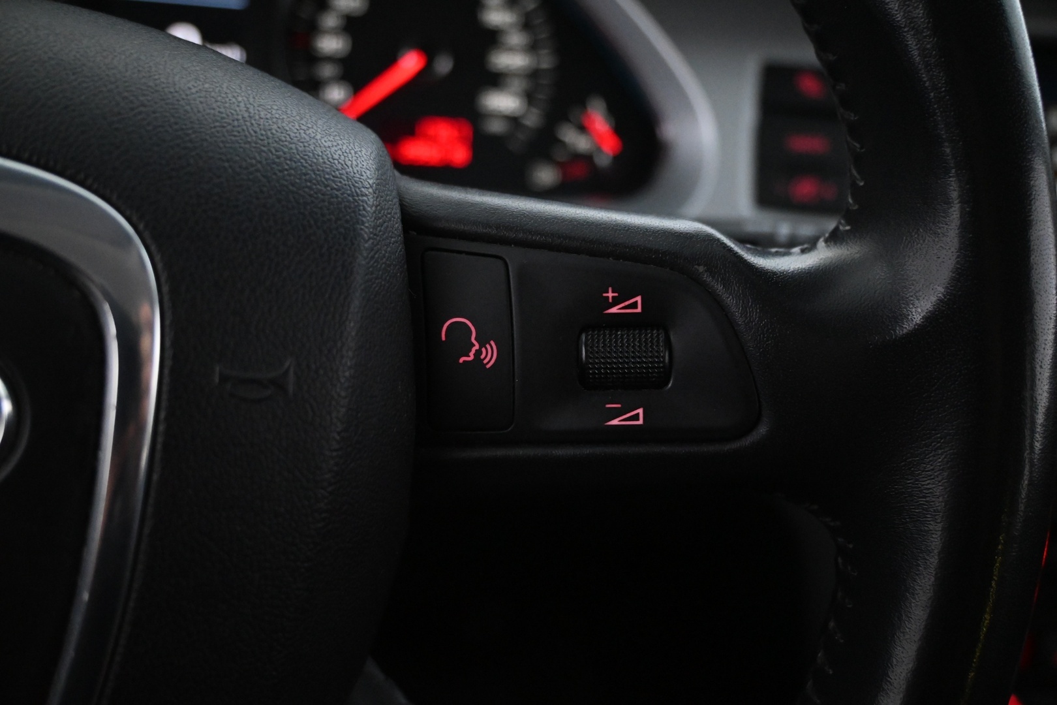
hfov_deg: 57.2
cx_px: 528
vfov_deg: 40.0
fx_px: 969
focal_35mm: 33
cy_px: 352
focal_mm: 22
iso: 5000
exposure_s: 1/40
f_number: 4
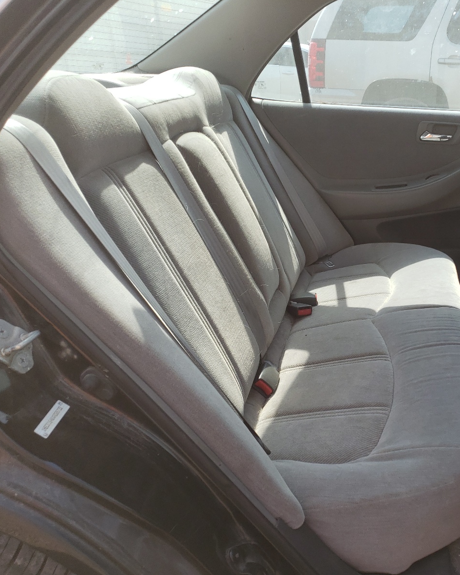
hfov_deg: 42.1
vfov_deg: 52.8
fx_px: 579
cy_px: 287
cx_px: 344
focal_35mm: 34
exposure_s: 1/1250
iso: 50
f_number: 1.5
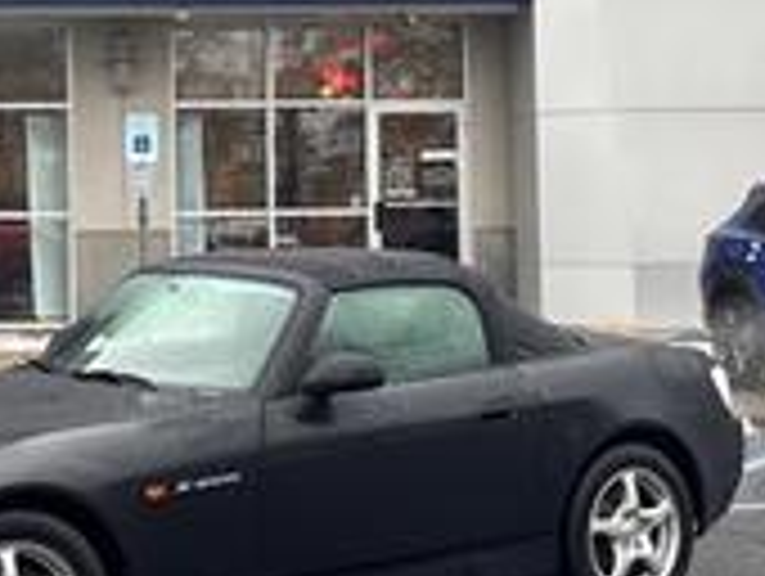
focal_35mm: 77
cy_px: 158
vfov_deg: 19.1
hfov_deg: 24.3
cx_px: 32
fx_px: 1704
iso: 64
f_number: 1.6
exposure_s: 1/209
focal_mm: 5.96
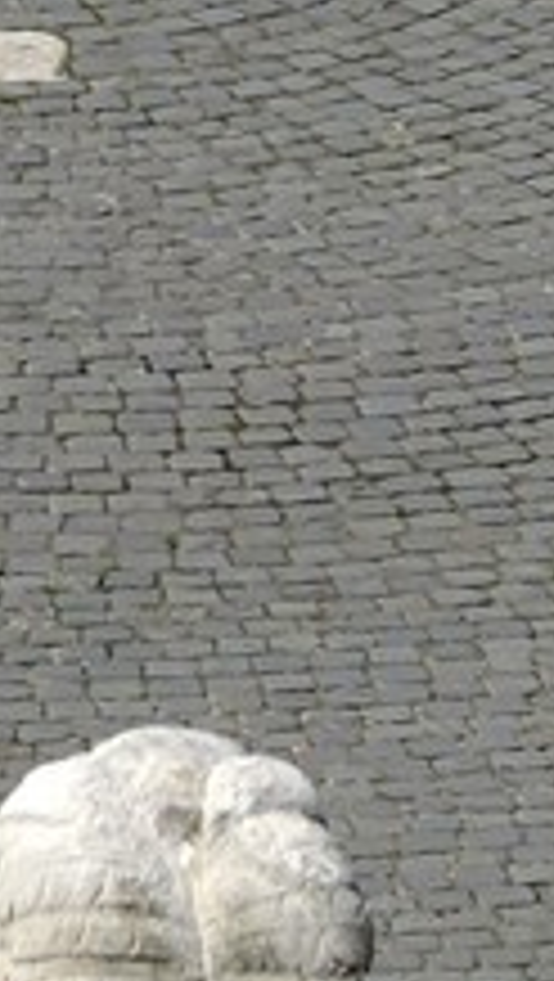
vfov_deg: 1.2
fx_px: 48019
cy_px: 3190
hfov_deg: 0.7
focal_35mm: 1843
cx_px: 41
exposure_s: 1/250
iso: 100
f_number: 4.8
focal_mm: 160
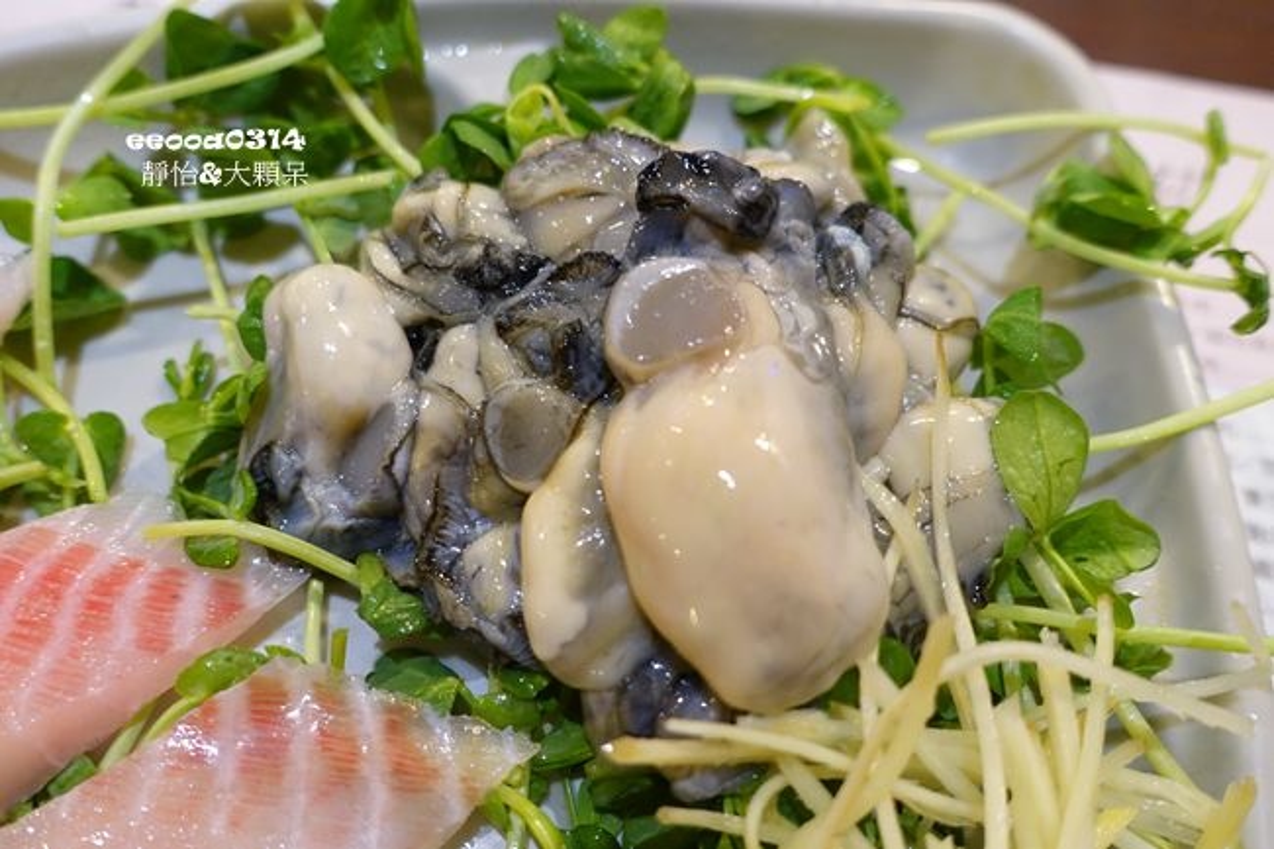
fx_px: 1097
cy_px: 424
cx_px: 637
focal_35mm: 31
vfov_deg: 42.3
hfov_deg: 60.3
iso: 800
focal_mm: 11.22
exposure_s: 1/30
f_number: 2.5
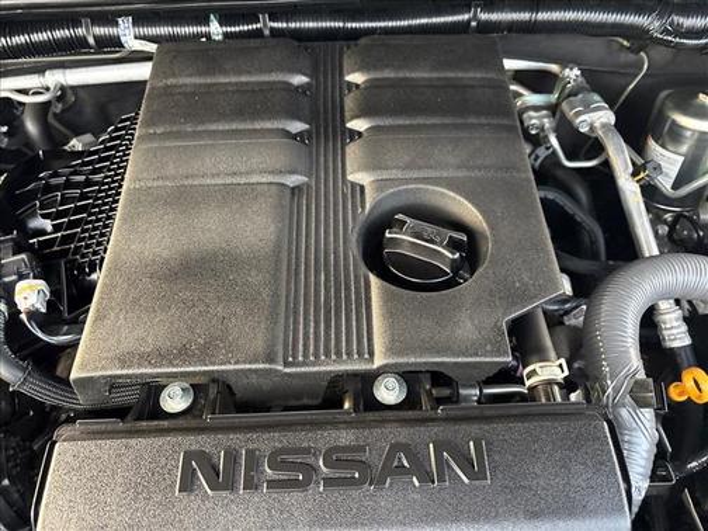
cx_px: 354
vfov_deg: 53.1
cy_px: 266
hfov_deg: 67.3
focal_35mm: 26
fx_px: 532
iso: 500
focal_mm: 5.96
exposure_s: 1/57
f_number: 1.6
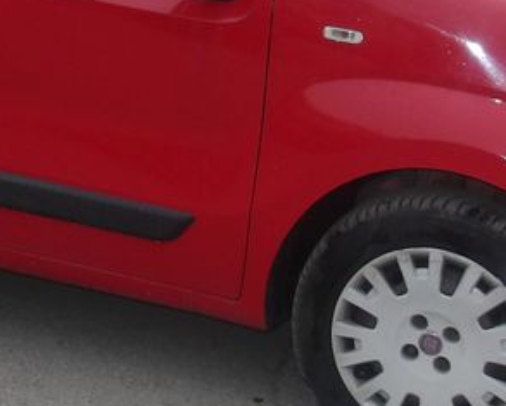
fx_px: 1379
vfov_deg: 16.3
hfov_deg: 20.6
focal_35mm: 92
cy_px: -38
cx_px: 123
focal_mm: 4.9
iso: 100
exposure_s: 1/540
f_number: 3
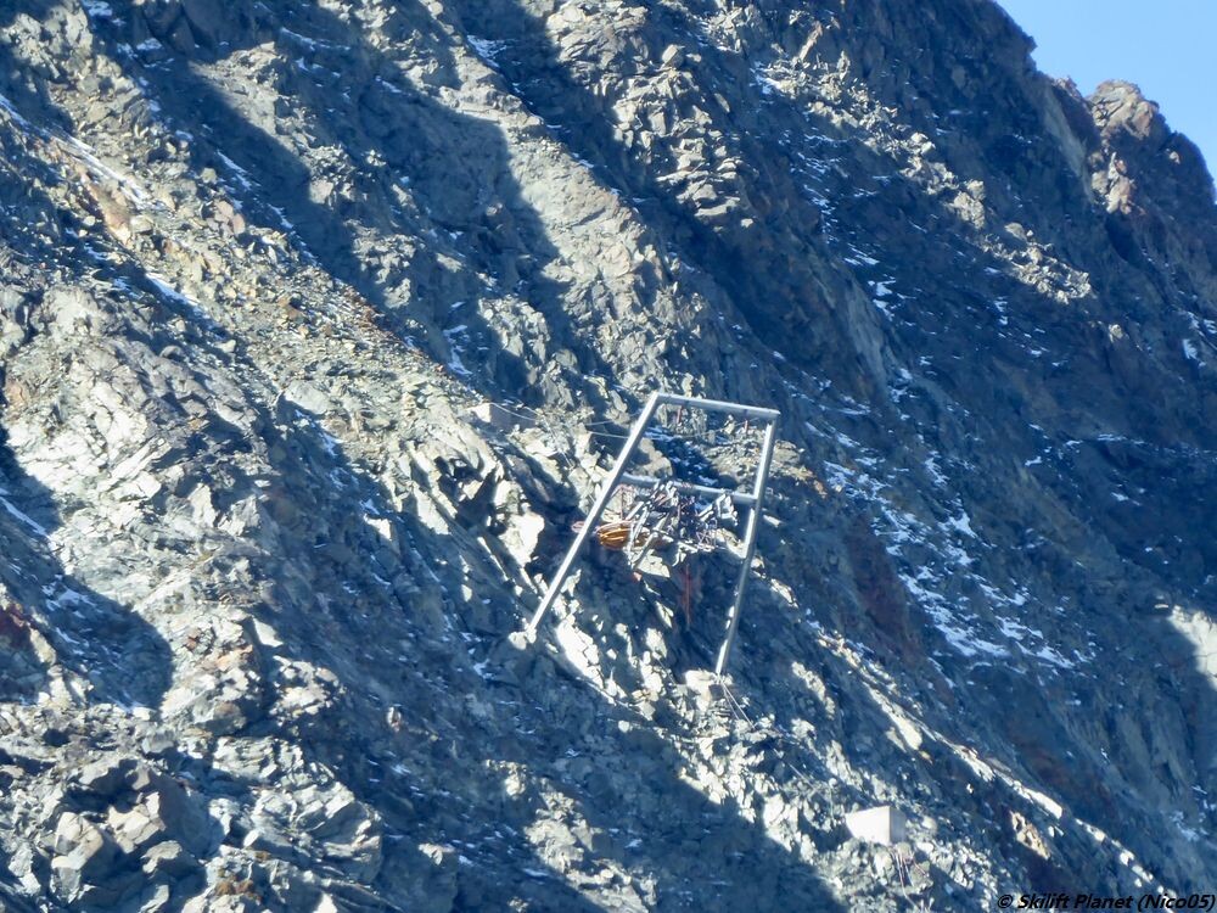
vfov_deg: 1.3
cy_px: 456
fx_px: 40114
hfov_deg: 1.7
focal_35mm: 1141
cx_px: 608
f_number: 6.4
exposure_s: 1/125
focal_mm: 129
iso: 125
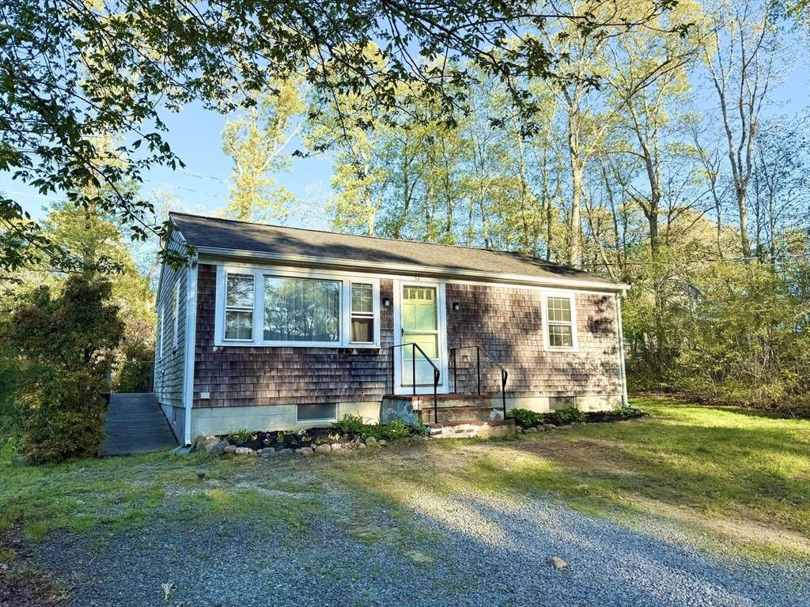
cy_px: 304
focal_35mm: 24
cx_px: 405
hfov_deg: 71.6
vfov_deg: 56.8
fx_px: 562
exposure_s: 1/1250
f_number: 1.78
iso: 80
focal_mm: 6.76
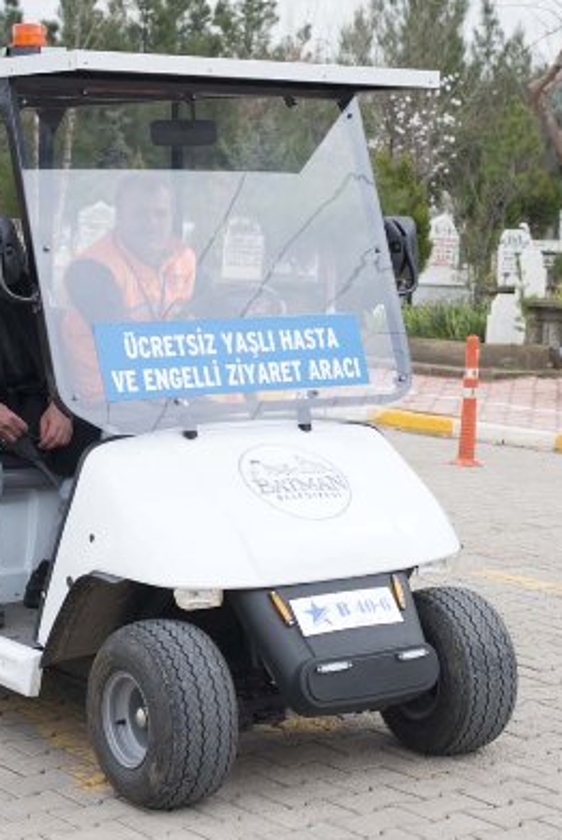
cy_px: 394
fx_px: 1963
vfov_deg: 24.2
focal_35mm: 84
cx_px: 250
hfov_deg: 16.3
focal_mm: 50
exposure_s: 1/200
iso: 100
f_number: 6.3
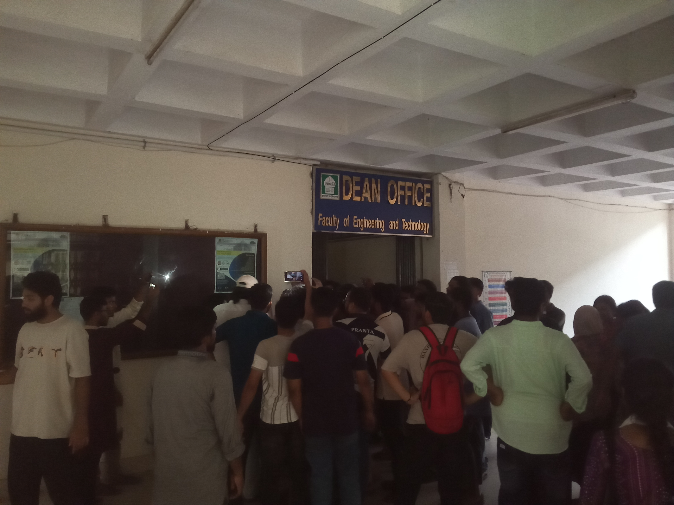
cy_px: 252
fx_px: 545
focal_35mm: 28
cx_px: 337
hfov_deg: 63.4
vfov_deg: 49.7
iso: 1300
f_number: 2.2
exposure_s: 1/33.3
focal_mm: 3.73
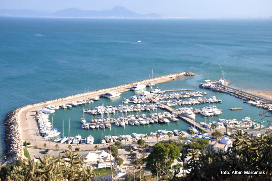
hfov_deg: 43.7
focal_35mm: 45
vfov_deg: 29.8
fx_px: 340
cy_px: 90
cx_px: 136
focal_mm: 30
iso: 400
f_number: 5
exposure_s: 1/1250
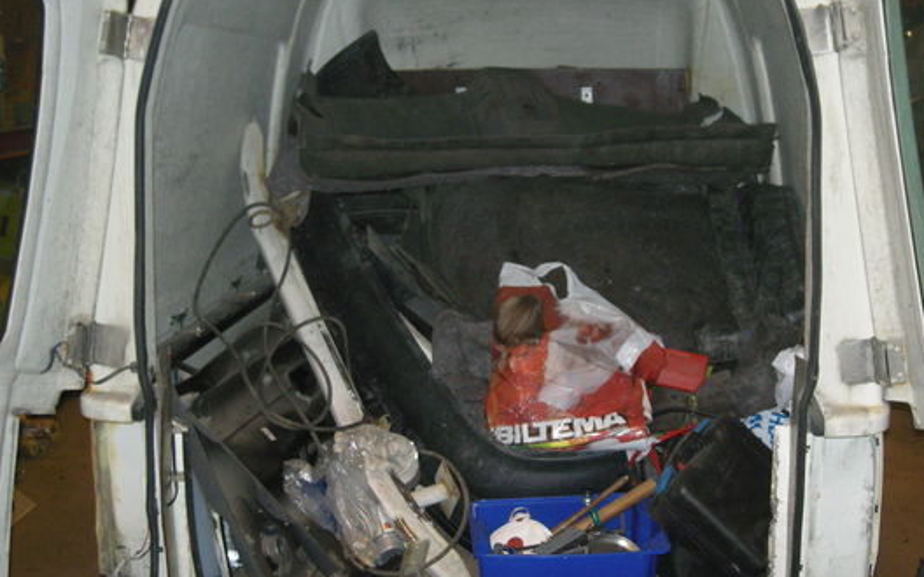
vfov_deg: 28.6
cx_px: 530
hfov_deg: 44.2
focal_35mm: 45
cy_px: 288
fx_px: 1133
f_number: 2.8
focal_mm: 5.7
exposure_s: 1/60
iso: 186
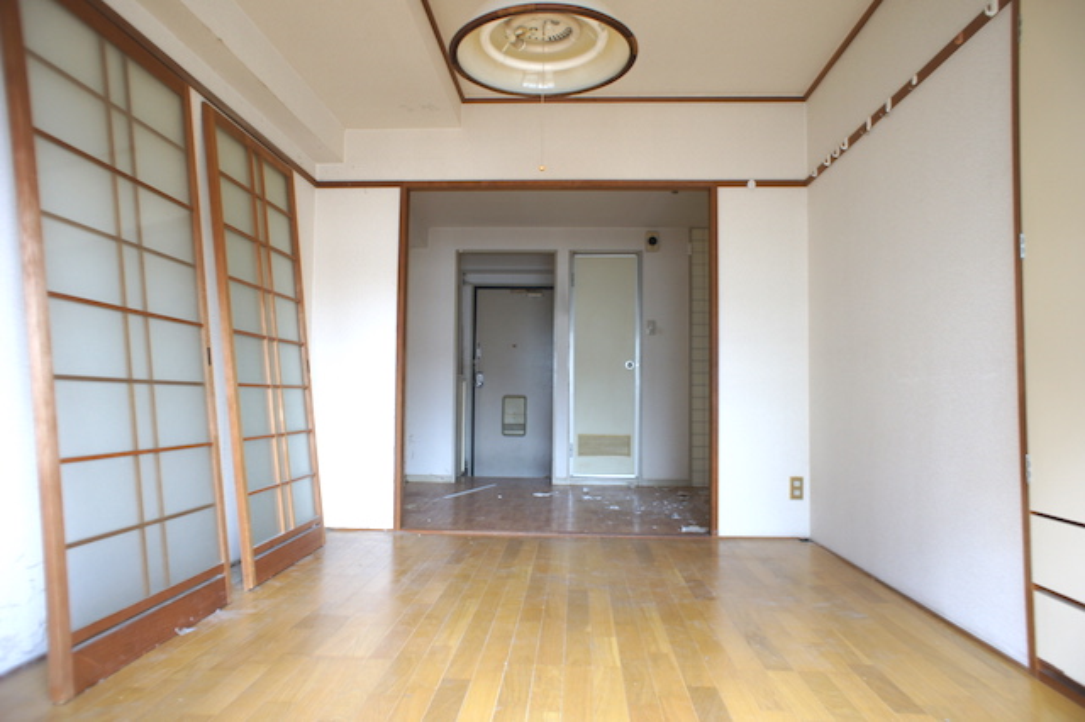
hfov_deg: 73.8
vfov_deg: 53.1
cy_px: 361
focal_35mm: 24
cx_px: 542
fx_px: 723
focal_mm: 16
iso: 200
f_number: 3.5
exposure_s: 1/40
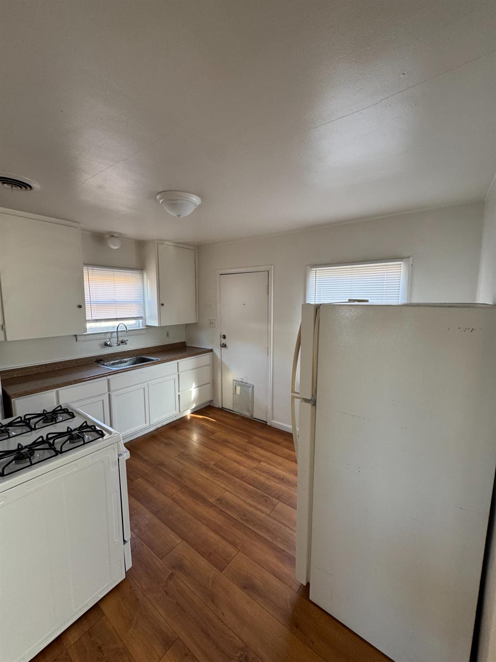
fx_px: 267
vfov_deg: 102.1
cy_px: 331
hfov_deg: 85.7
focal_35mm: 14
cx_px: 248
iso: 160
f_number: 2.2
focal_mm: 2.22
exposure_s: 1/60
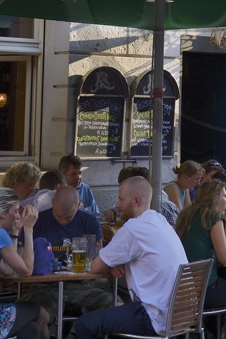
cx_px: 270
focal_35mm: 143
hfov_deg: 9.5
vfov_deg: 14.0
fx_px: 1346
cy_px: -52
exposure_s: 1/160
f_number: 6.3
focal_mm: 44
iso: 200
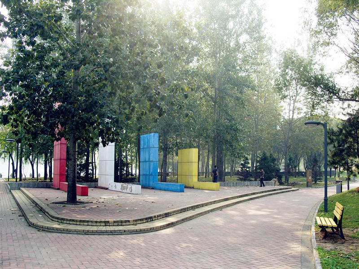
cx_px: 180
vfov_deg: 37.7
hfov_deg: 49.0
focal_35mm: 38
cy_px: 134
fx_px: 394
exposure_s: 1/250
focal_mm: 7.8
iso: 80
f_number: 2.8
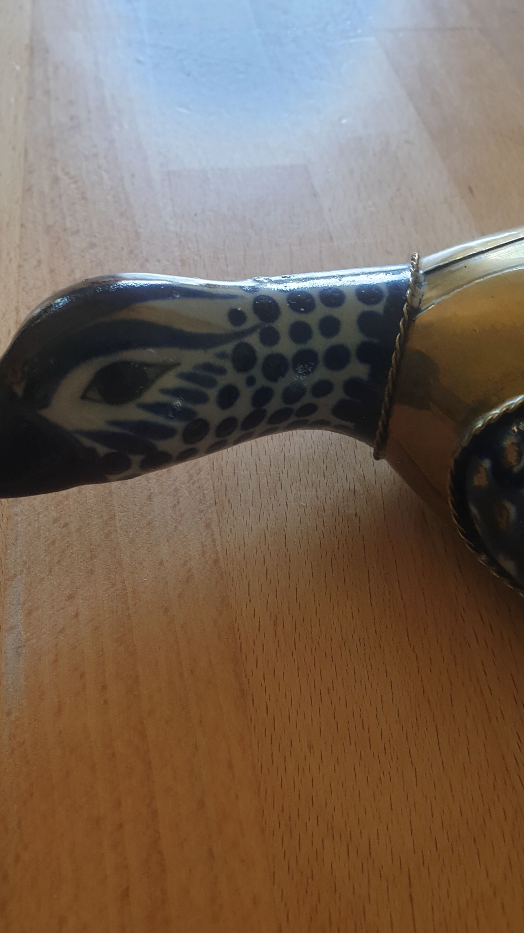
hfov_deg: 38.5
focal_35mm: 30
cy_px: 442
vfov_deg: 64.3
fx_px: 741
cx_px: 179
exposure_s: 1/50
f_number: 2.4
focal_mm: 4.3
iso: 80
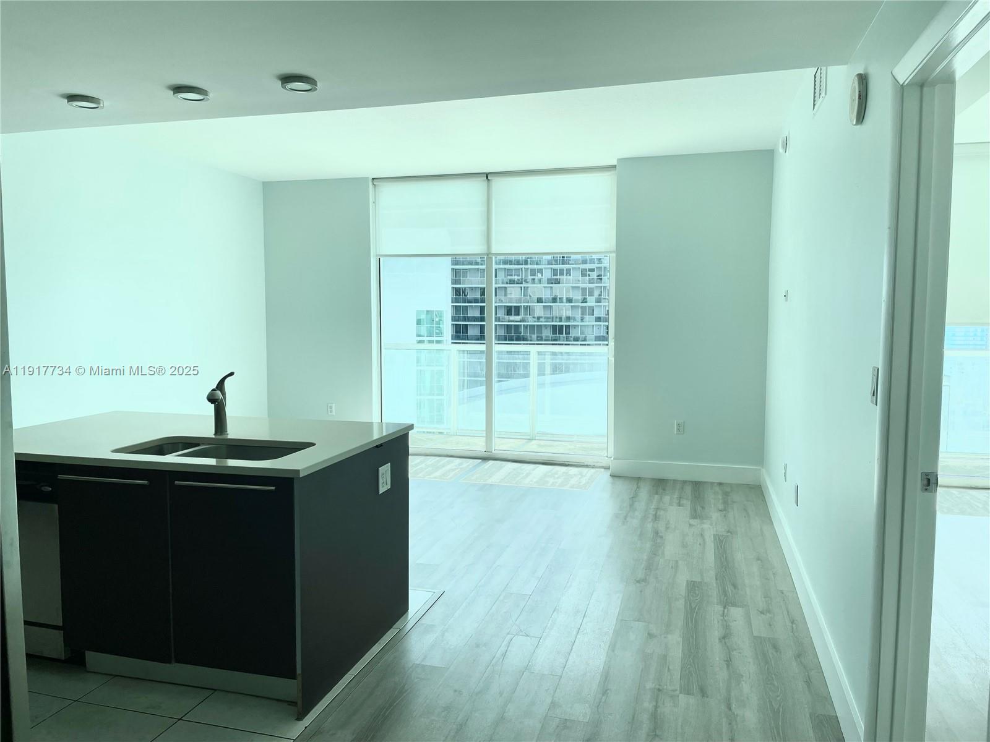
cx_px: 495
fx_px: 744
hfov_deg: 67.3
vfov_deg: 53.1
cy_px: 371
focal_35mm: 26
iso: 32
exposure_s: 1/842
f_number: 1.6
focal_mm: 4.2
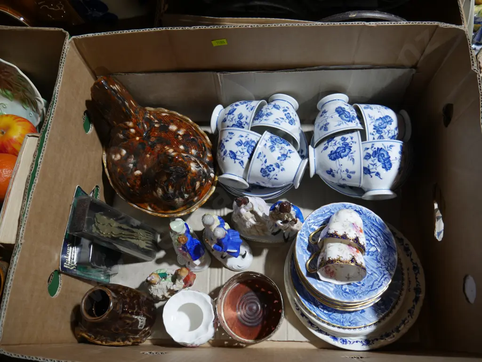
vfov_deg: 49.8
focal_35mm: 28
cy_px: 181
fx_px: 390
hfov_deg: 63.4
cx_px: 241
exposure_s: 1/60
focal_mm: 14
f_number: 3.5
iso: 250
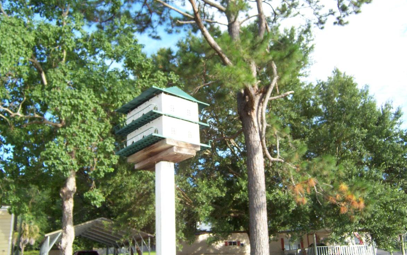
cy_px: 130
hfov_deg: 54.0
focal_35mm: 36
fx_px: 399
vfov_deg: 35.3
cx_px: 202
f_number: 3.4
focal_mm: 5.5
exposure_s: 1/250
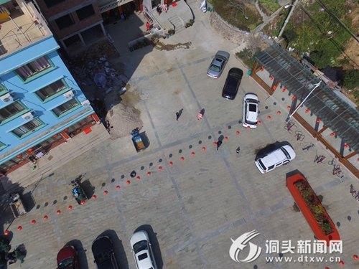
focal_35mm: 20
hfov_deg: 81.7
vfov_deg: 66.0
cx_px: 180
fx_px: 207
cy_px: 134
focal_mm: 3.61
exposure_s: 1/2415
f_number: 2.8
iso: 100
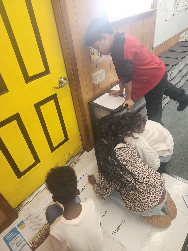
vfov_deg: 73.9
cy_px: 126
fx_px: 167
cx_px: 94
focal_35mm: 23
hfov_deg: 58.9
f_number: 1.8
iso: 80
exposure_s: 1/60
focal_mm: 6.4
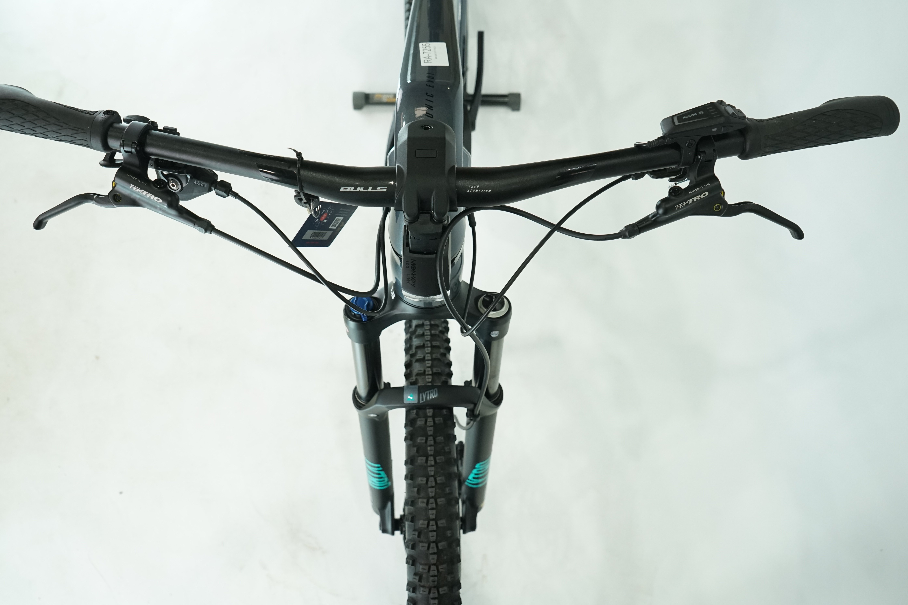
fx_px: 757
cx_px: 430
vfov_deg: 43.6
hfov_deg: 61.9
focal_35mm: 30
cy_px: 317
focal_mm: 28
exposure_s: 1/200
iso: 1600
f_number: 5.6
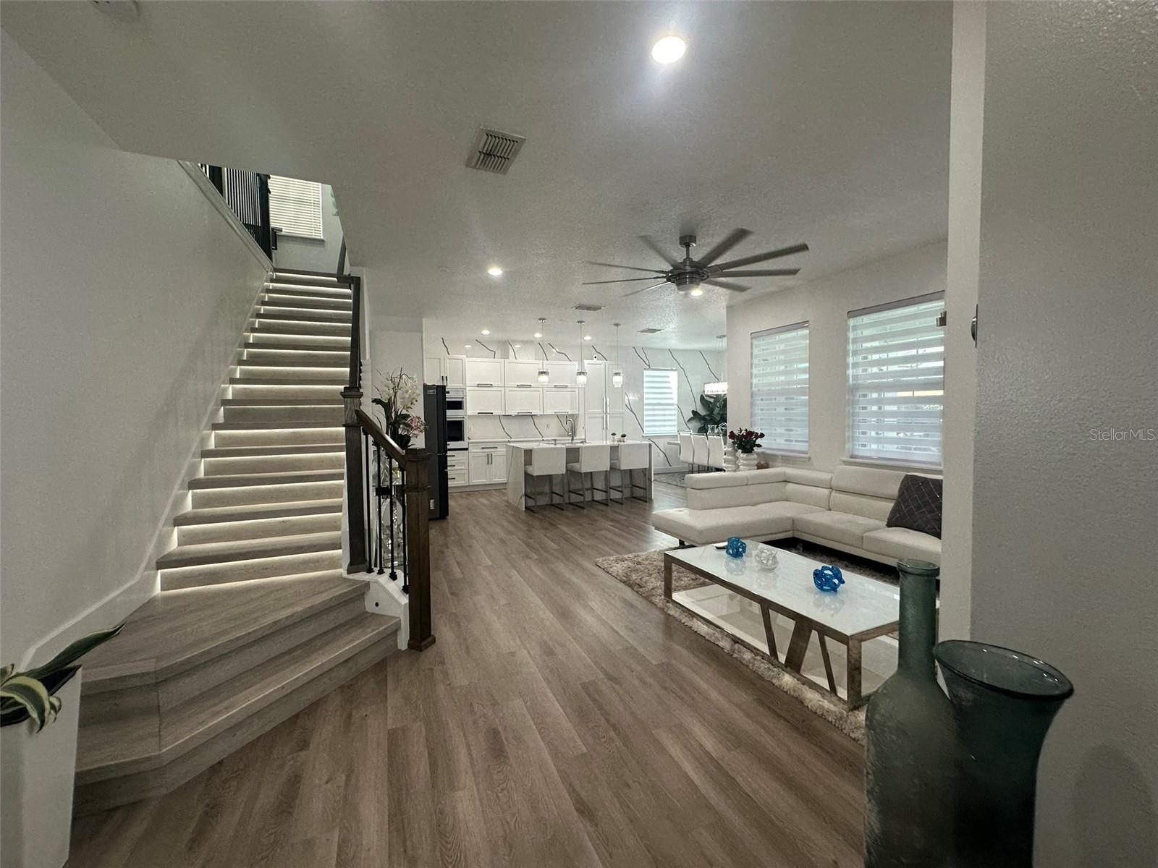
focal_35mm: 14
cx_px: 579
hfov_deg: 102.1
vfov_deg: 85.7
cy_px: 434
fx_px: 468
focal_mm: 2.22
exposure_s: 1/120
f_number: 2.2
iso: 160
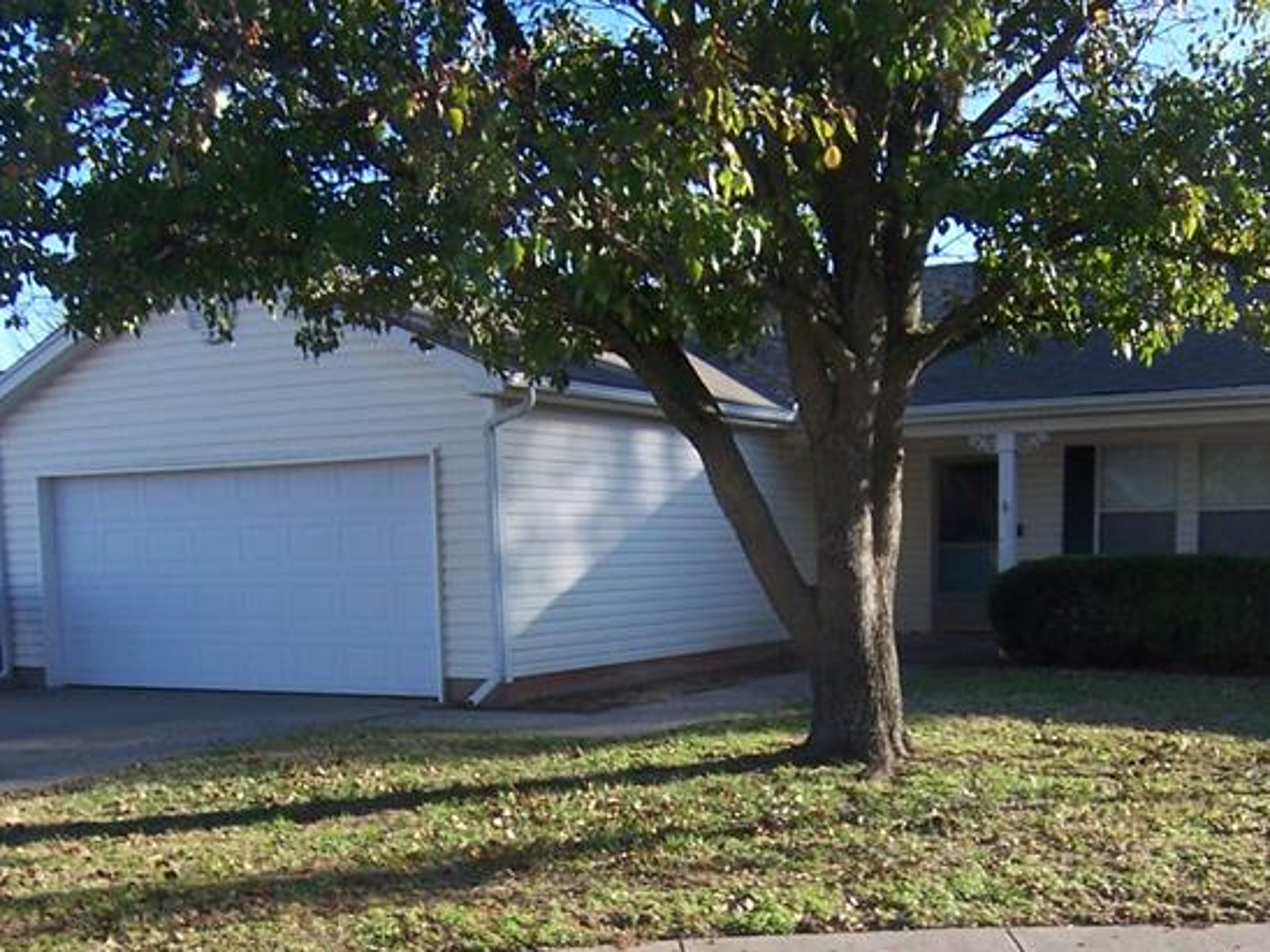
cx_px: 702
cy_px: 776
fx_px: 1578
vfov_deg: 32.6
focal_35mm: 43
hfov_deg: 43.8
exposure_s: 1/100
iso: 64
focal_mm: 3.8
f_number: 5.6
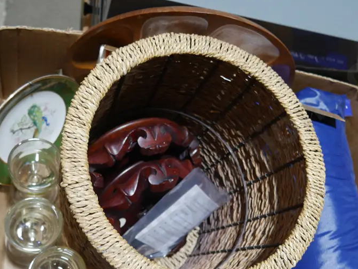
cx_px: 222
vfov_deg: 33.3
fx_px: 445
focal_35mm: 43
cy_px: 179
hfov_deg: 43.5
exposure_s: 1/60
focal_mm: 14
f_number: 3.5
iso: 200
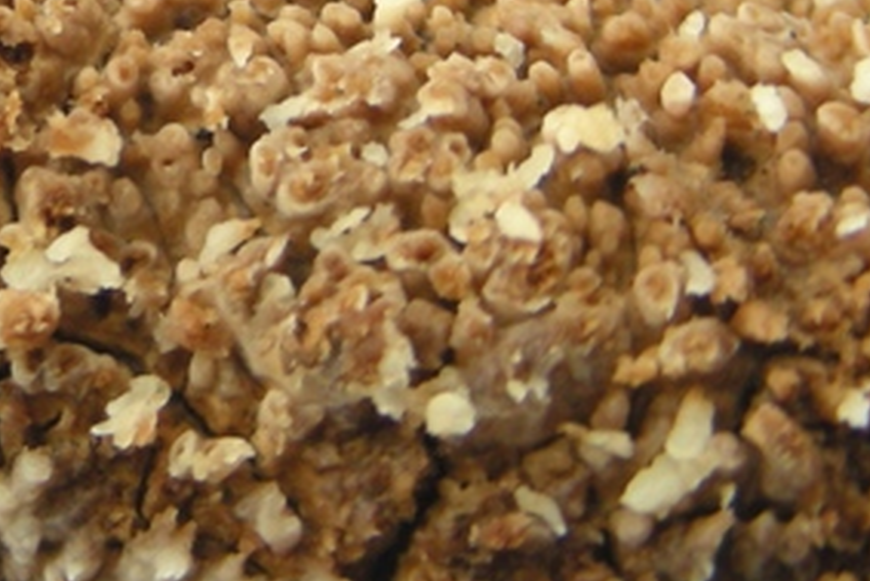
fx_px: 3409
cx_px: -169
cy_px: -74
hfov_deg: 14.1
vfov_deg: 9.6
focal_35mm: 141
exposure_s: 1/30
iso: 113
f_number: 3.5
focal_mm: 8
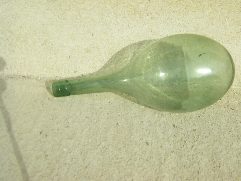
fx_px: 334
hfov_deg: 39.4
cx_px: 150
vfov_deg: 30.2
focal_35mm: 48
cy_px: 76
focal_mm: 6.3
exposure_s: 1/250
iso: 64
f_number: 7
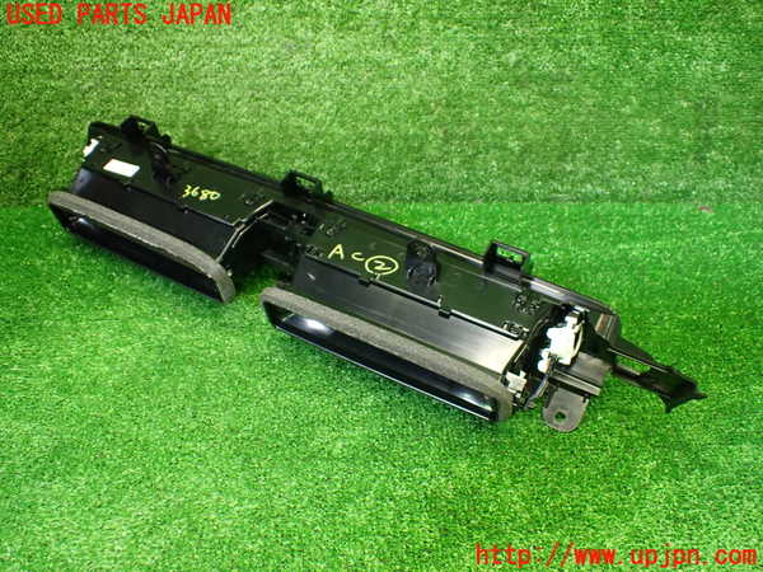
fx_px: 661
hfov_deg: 60.0
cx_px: 382
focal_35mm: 30
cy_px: 286
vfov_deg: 46.8
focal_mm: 5.4
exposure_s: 1/100
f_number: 2.3
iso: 800
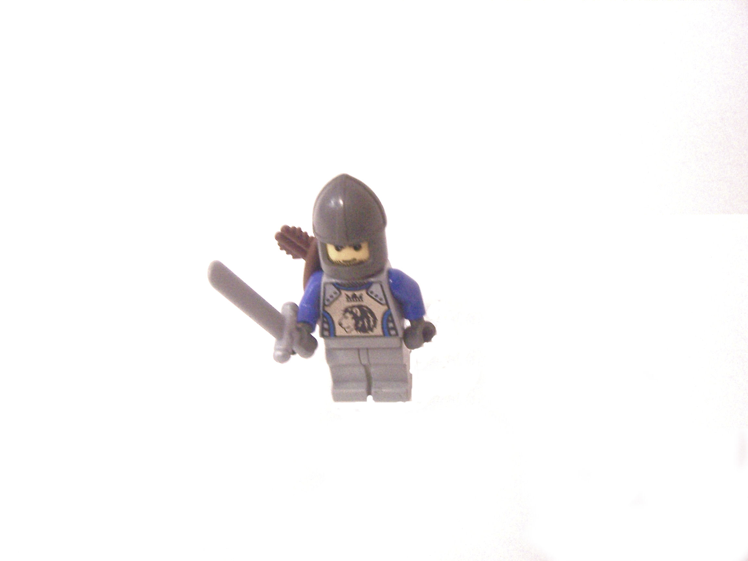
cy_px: 280
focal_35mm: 38
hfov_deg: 49.0
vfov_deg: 37.7
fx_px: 821
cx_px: 374
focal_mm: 6.3
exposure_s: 1/15
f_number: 2.8
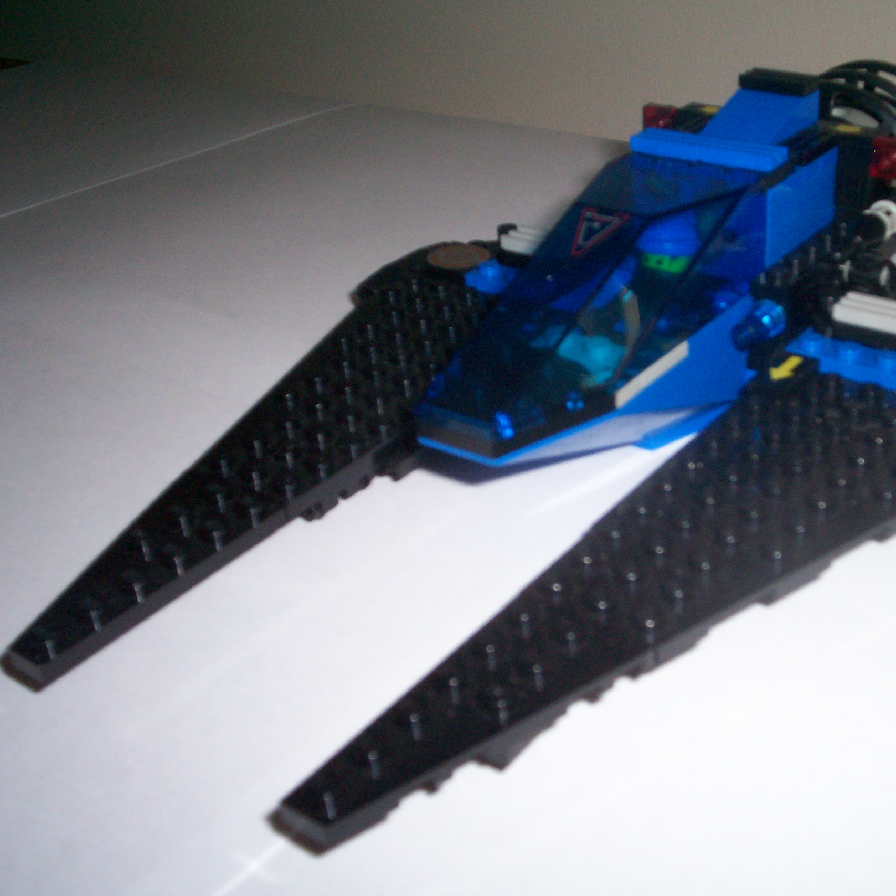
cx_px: 599
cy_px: 451
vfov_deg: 39.2
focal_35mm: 43
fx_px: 1259
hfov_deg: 38.7
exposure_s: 1/64
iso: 140
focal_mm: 5.9
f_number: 4.5
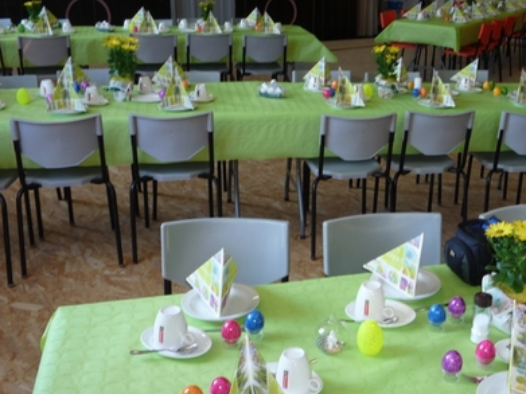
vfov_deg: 31.5
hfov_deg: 40.0
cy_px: 168
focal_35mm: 46
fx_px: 699
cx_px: 402
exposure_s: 1/30
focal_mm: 5.2
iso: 100
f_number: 3.3
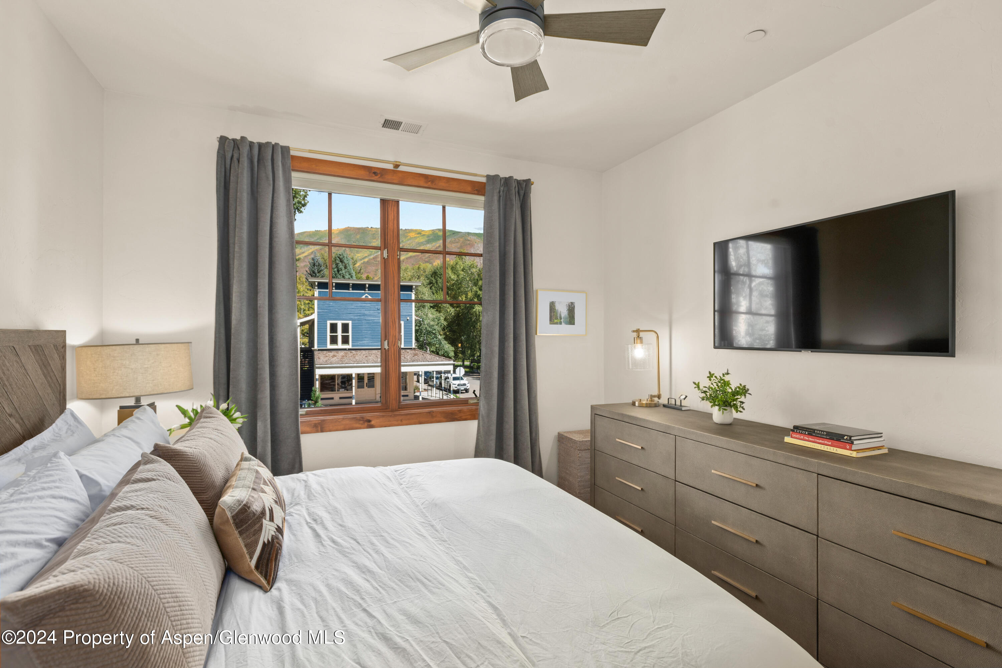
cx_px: 501
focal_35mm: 17
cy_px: 334
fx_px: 473
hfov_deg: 93.3
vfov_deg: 70.5
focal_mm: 17
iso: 400
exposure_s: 1/8
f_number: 7.1
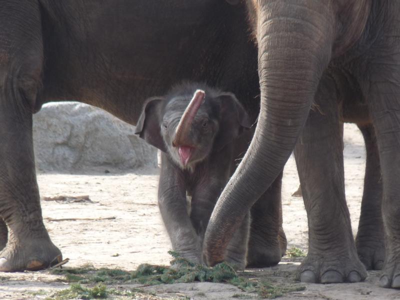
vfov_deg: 2.6
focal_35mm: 576
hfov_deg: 3.4
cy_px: 150
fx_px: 6656
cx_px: 200
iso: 100
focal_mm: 72.6
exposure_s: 1/200
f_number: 4.5
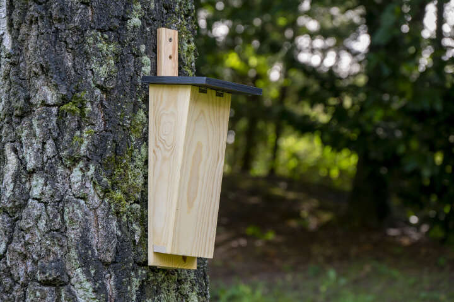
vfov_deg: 11.9
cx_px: 227
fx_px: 1449
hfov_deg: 17.8
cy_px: 151
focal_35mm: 115
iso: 800
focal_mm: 115
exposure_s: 1/125
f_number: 6.3
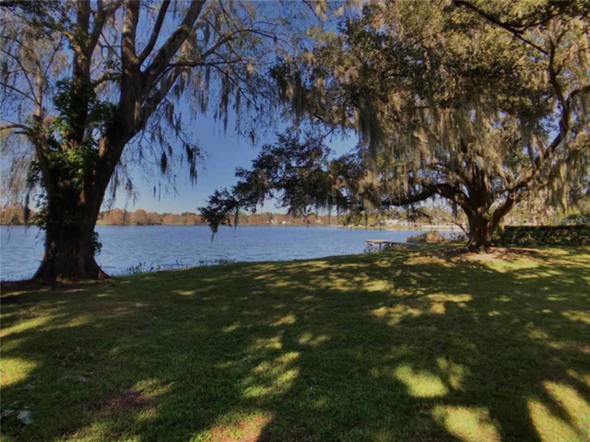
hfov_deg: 63.4
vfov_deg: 49.7
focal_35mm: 28
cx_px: 295
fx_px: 477
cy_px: 221
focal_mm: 3.99
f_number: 1.8
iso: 20
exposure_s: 1/2283
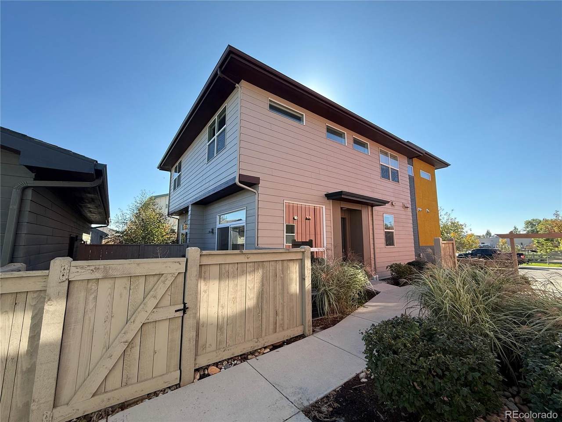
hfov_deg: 102.1
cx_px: 281
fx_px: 227
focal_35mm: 14
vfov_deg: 85.7
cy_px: 211
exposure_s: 1/644
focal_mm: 2.22
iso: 64
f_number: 2.2
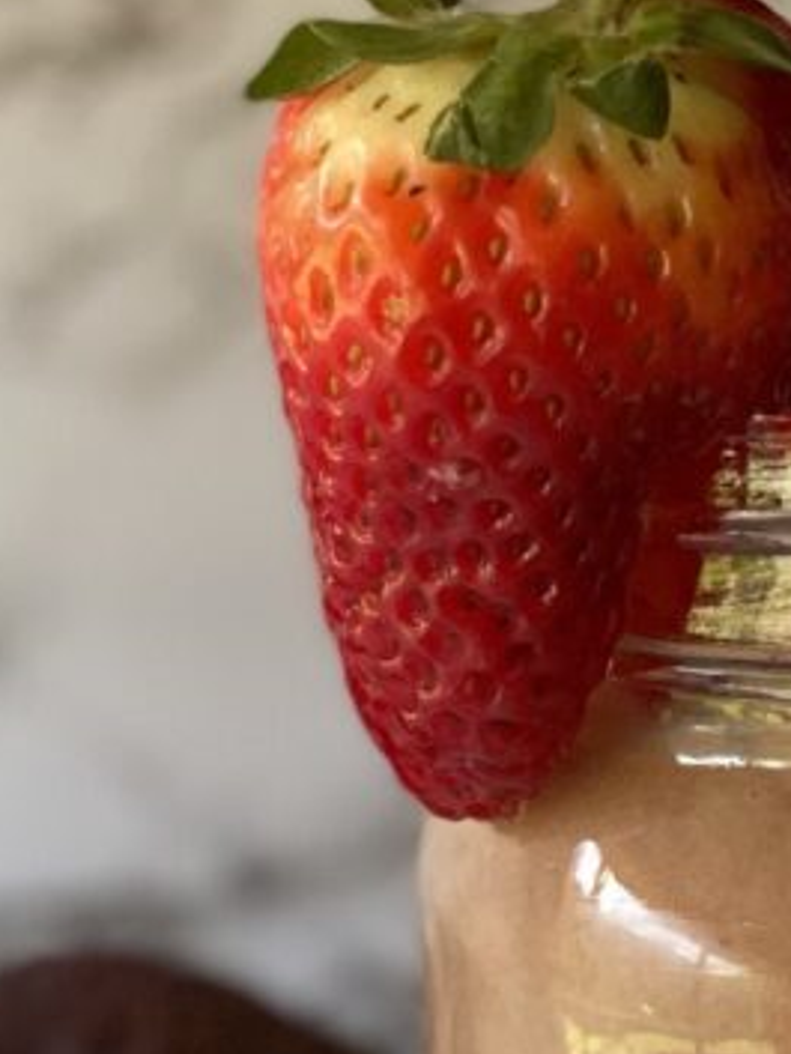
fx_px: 6882
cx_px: 648
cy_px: 872
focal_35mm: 226
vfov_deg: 8.7
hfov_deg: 6.6
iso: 100
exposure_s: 1/122
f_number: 2
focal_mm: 6
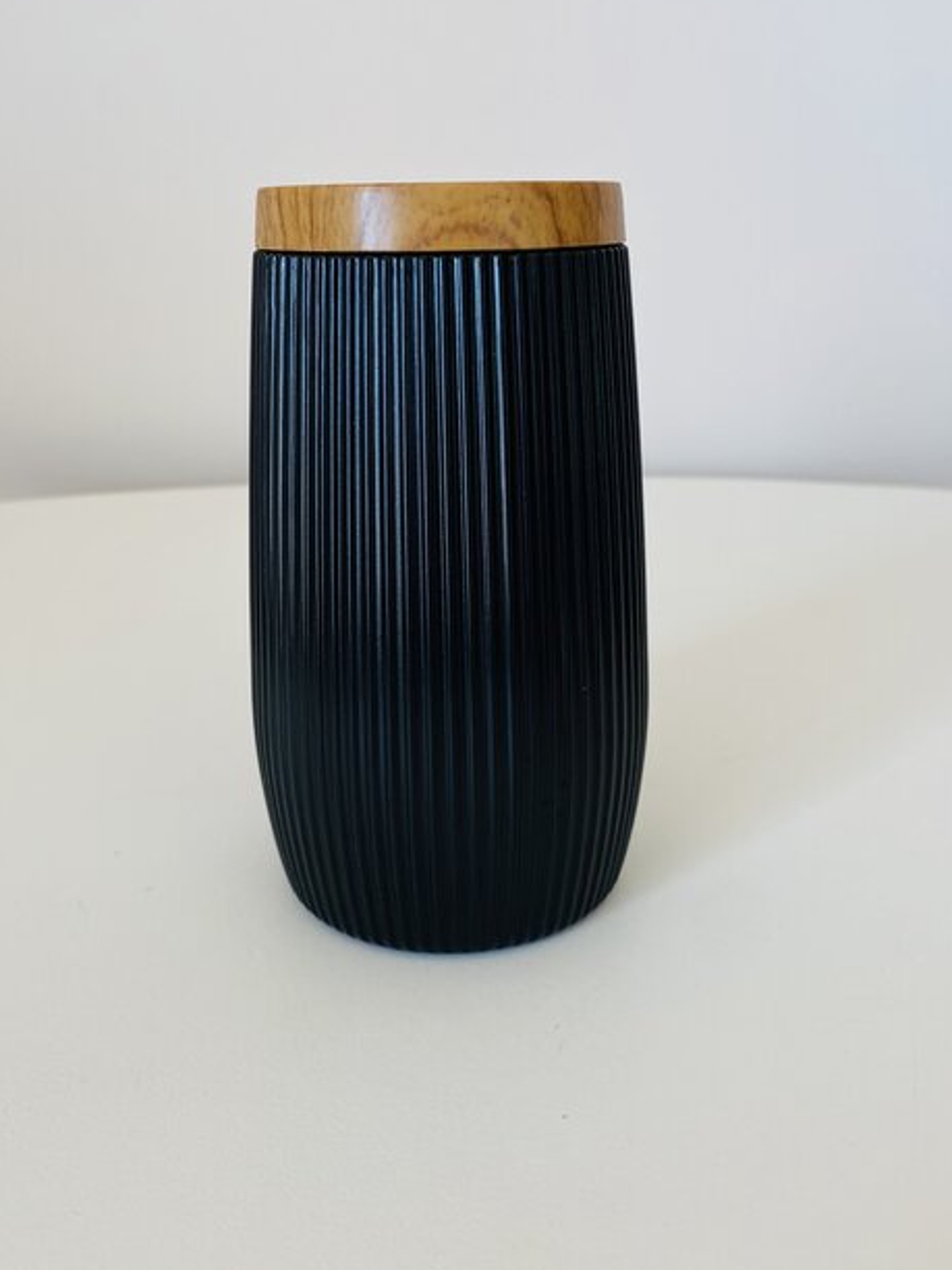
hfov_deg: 41.8
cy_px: 502
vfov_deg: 53.5
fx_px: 1247
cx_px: 454
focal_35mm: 34
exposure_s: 1/122
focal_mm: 4.25
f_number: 1.8
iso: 50
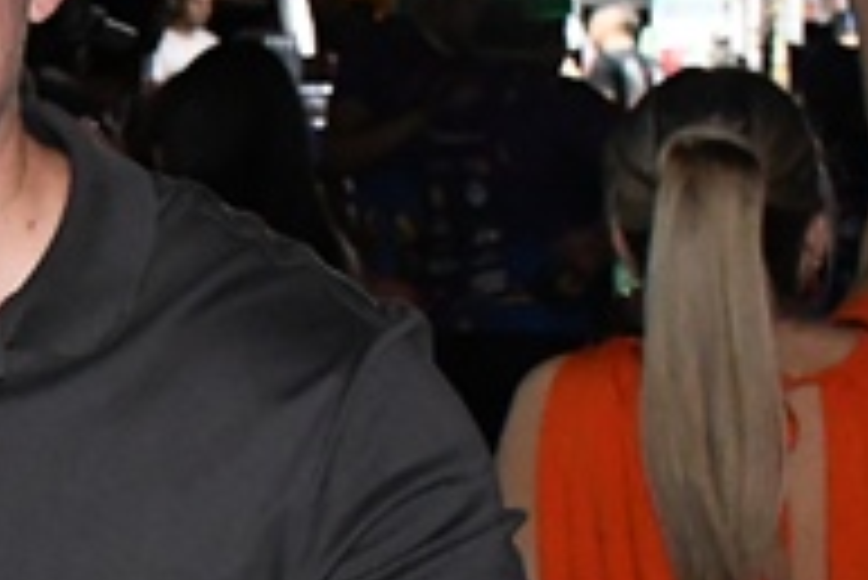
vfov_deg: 9.6
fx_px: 3450
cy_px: 533
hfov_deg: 12.7
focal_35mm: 143
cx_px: -805
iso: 6400
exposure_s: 1/250
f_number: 5
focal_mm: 18
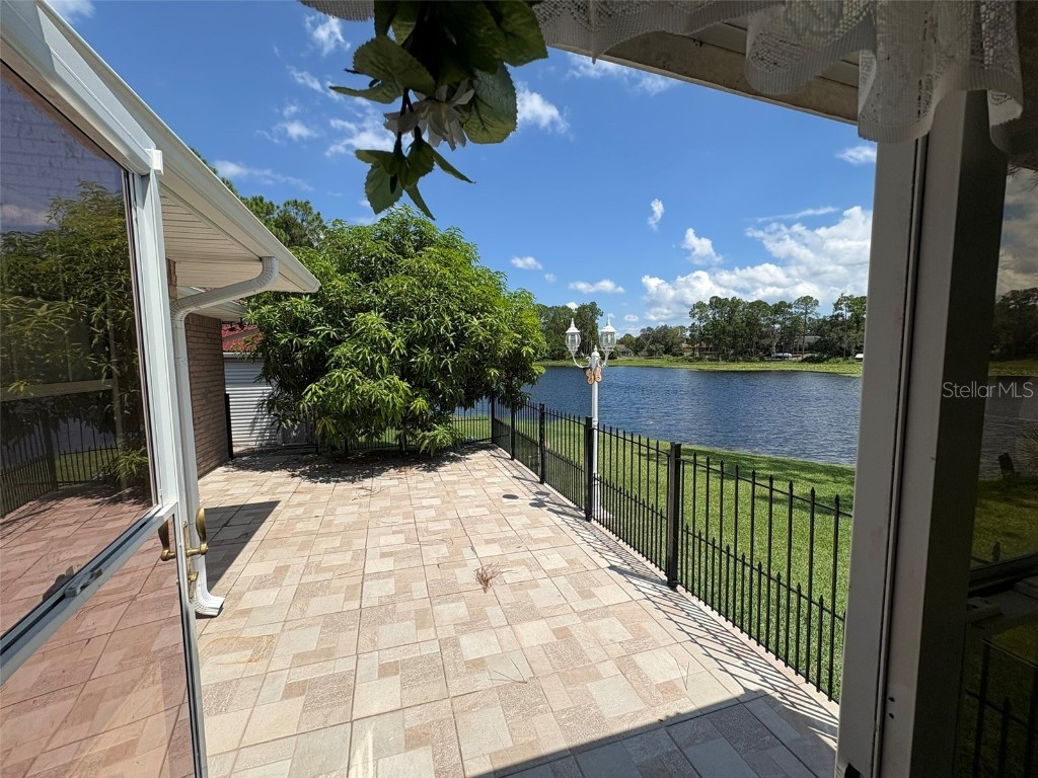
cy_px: 389
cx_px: 519
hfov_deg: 102.1
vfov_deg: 85.7
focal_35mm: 14
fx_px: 420
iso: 50
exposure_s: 1/2494
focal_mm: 2.22
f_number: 2.2
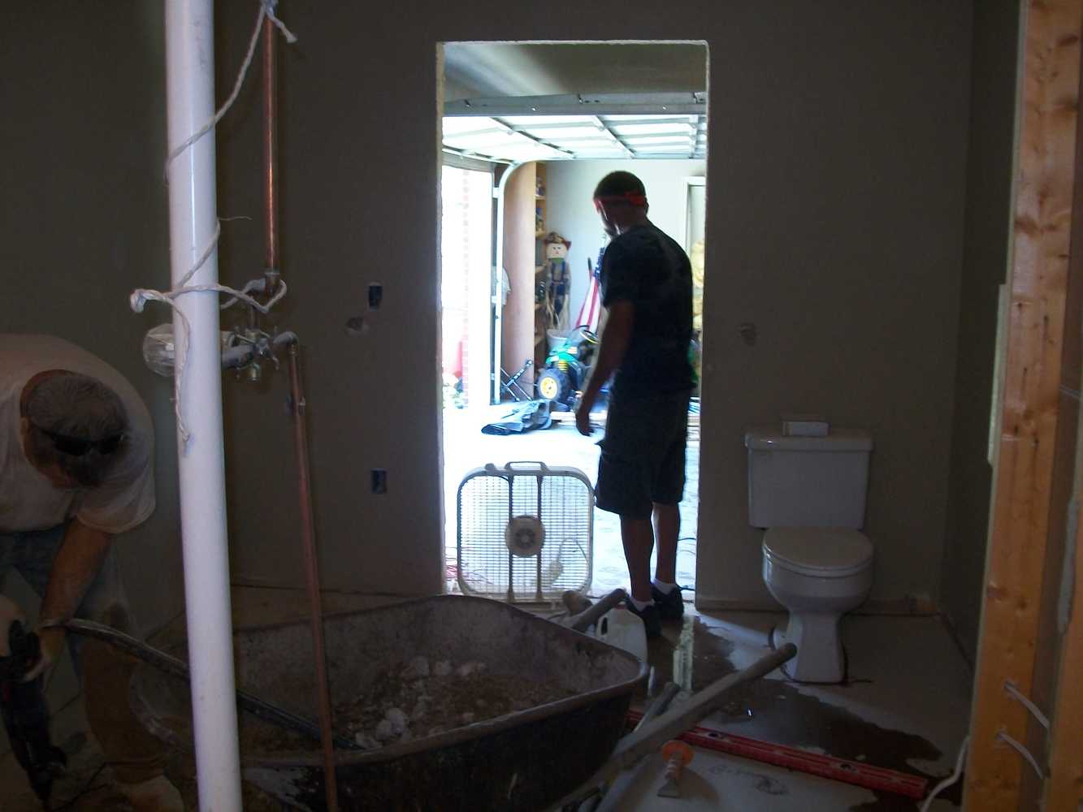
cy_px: 406
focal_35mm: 36
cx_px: 542
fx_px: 1126
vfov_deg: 39.7
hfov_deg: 51.4
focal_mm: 6
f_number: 2.7
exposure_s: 1/30
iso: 160
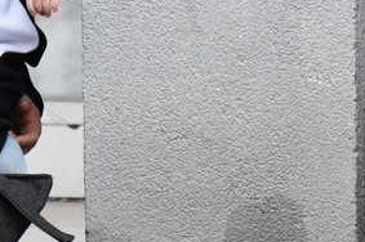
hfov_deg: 2.7
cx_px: 52
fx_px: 7707
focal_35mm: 761
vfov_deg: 1.8
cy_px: -32
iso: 1600
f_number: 5.6
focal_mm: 140
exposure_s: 1/500
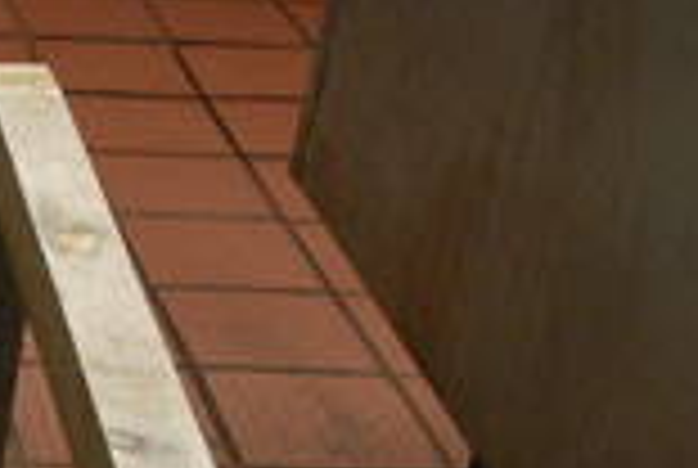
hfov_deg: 16.9
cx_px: -428
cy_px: 792
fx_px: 2059
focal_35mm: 106
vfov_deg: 12.1
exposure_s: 1/125
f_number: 3.5
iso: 2200
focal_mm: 18
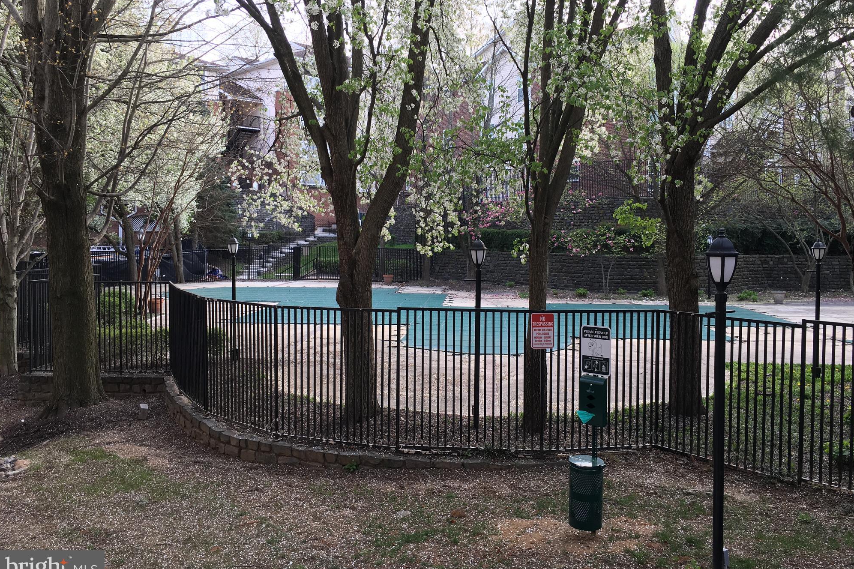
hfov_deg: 60.3
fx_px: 735
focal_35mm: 31
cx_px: 436
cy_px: 256
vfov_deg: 42.3
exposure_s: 1/127
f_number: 2.2
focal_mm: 4.15
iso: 25
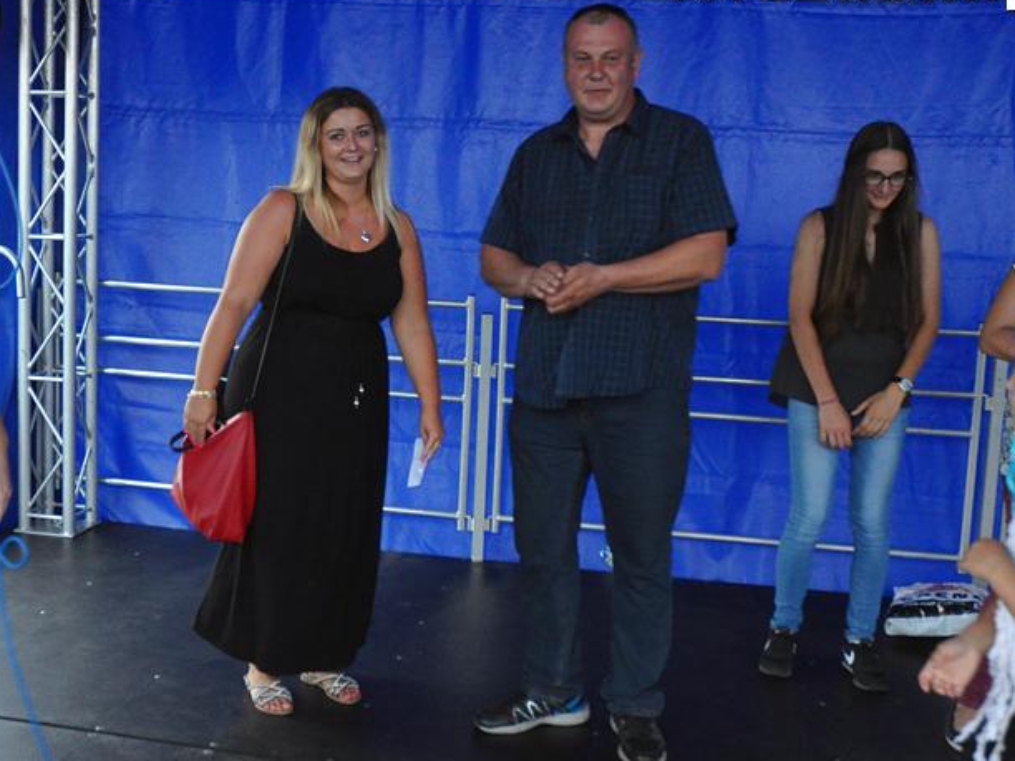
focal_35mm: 44
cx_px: 416
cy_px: 367
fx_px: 1290
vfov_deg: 32.9
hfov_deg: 42.8
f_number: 4
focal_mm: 22
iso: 2500
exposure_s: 1/60
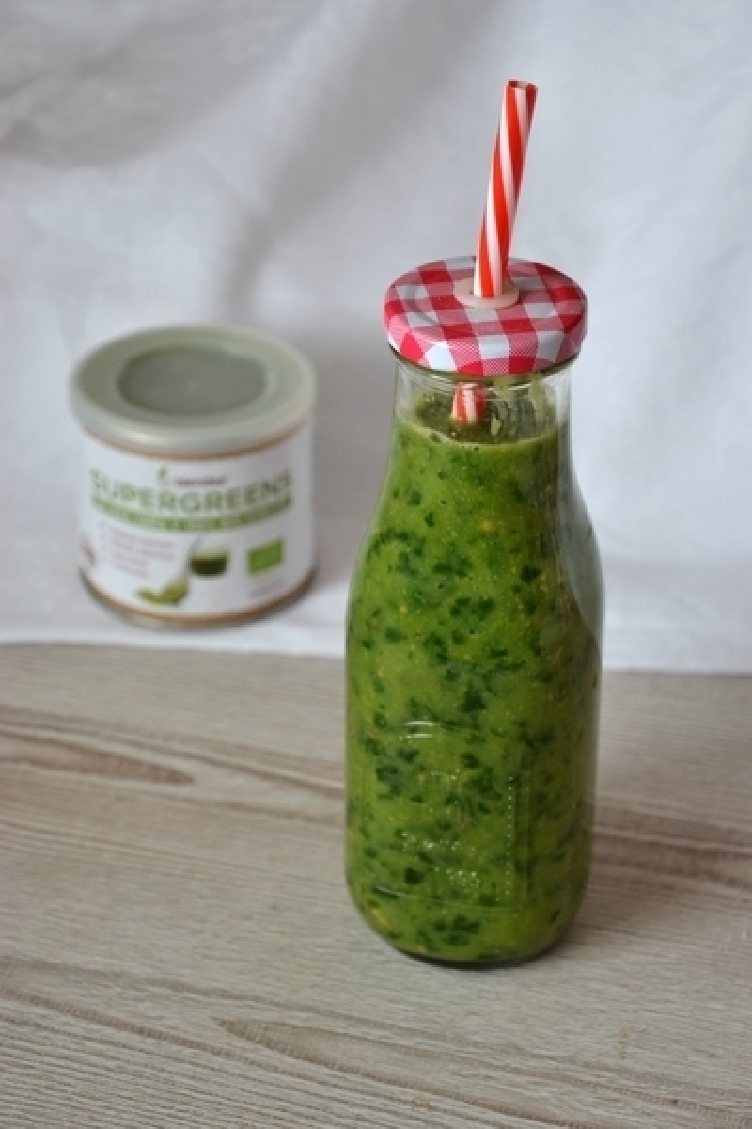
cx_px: 376
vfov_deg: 20.6
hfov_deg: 13.8
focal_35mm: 99
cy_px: 564
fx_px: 3102
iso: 100
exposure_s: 1/5
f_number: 5.3
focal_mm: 66
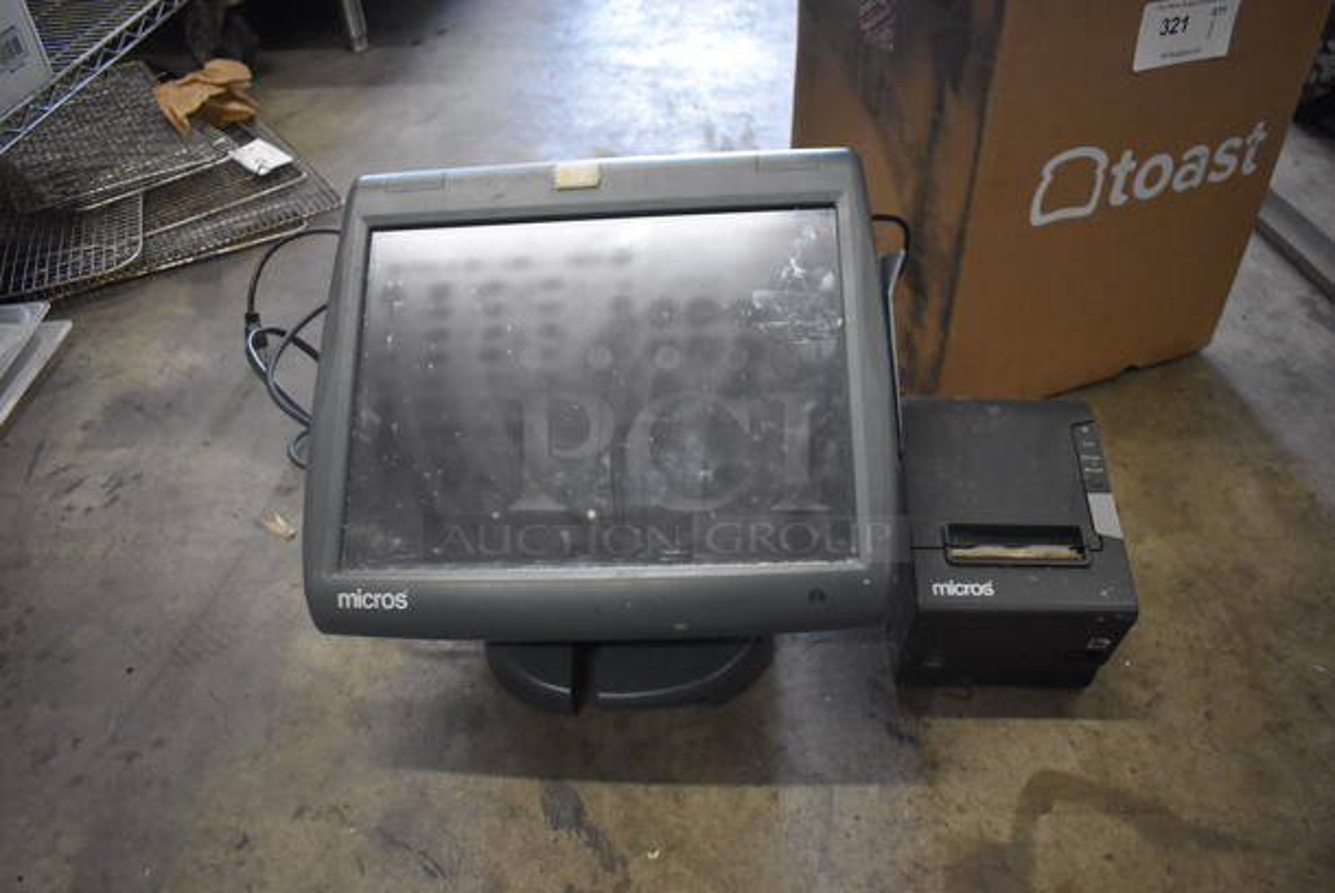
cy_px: 446
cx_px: 668
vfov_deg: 48.0
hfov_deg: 67.3
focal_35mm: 27
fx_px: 1002
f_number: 3.5
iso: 2500
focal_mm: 18
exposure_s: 1/125
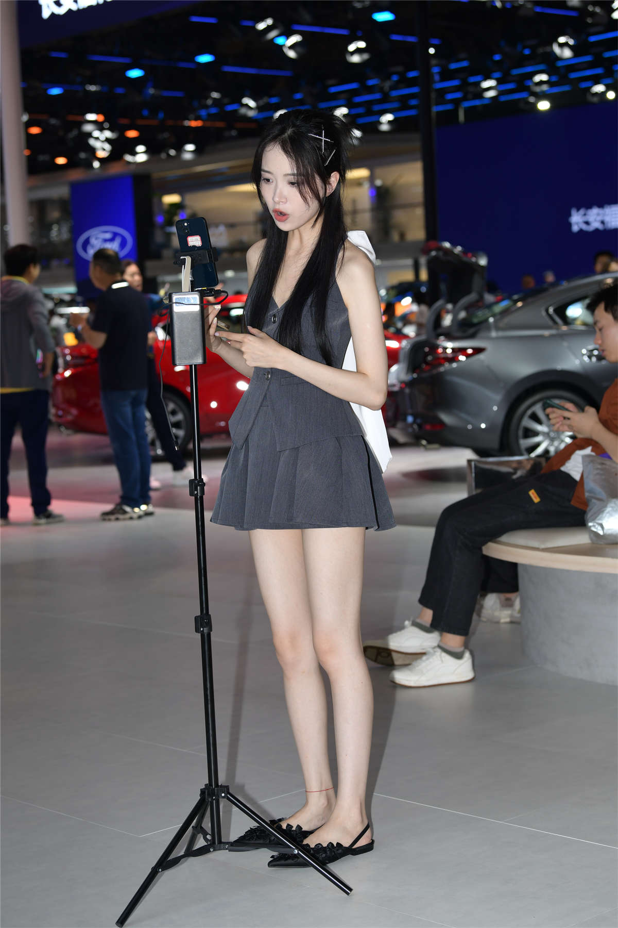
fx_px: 1802
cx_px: 309
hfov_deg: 19.5
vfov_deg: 28.8
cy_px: 464
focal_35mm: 70
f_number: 5
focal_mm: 70
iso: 400
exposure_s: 1/200
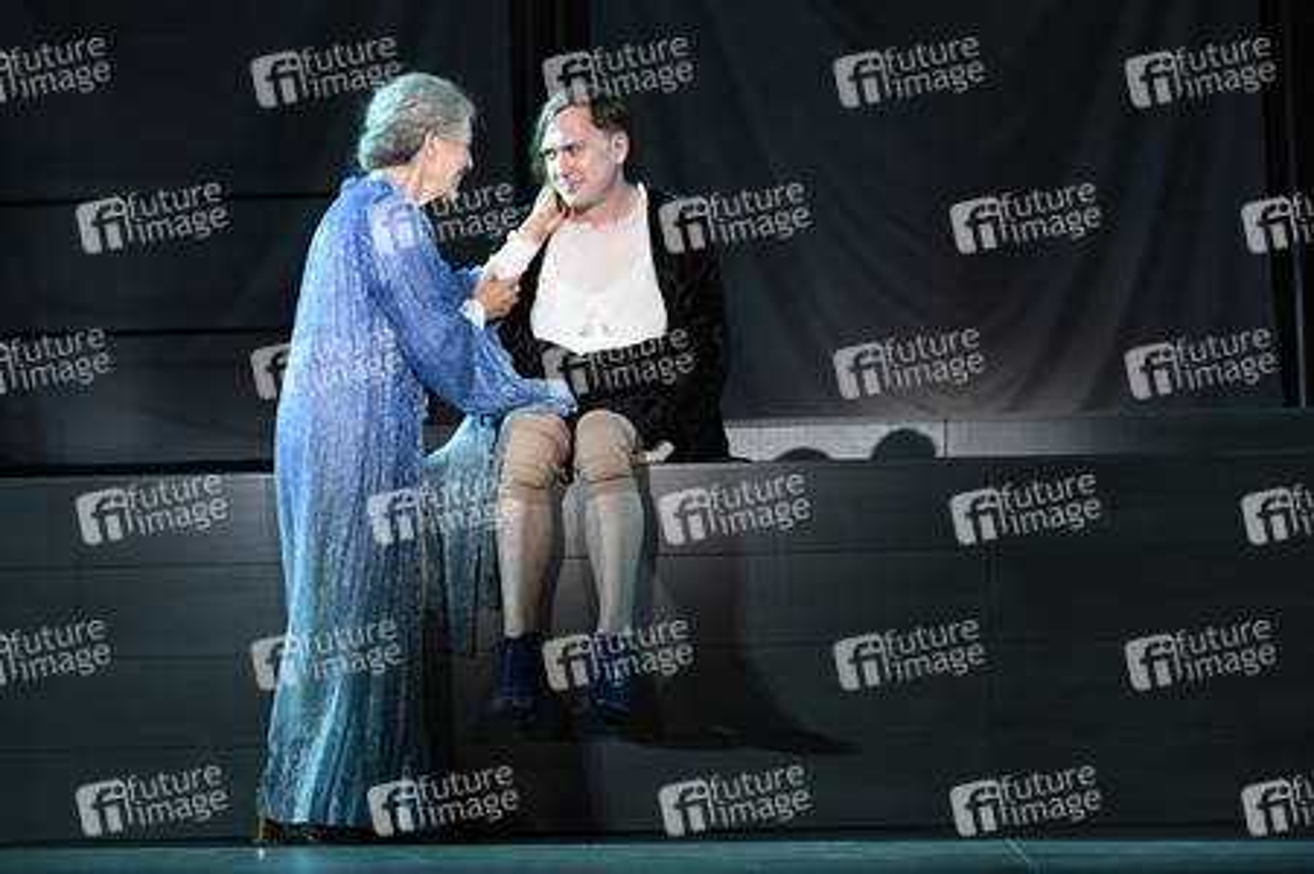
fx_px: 3319
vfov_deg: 15.0
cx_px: 657
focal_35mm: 91
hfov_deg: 22.4
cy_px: 437
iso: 800
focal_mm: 91
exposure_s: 1/60
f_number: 6.3
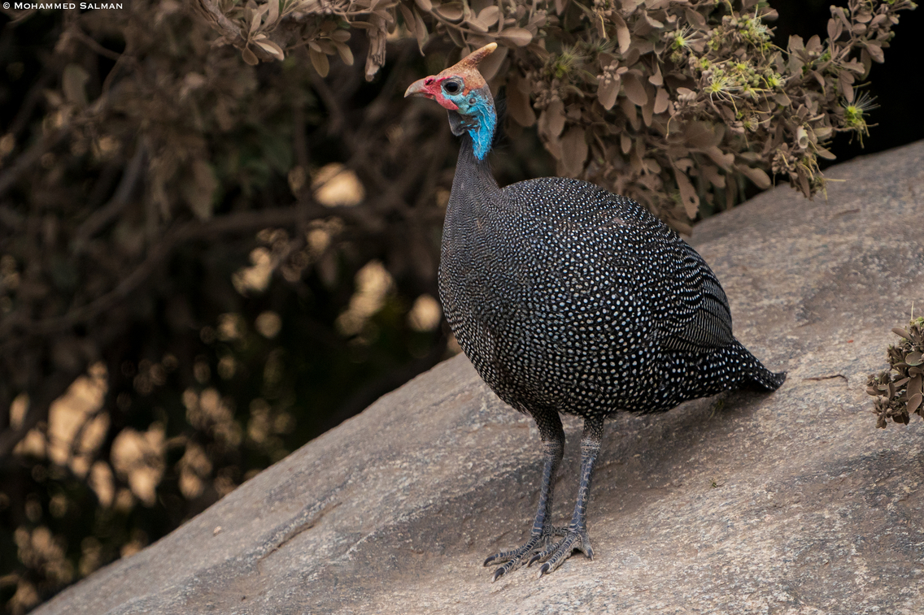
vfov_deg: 1.5
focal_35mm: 903
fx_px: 23172
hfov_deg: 2.3
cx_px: 463
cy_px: 307
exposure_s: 1/2000
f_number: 6.3
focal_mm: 600
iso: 1250
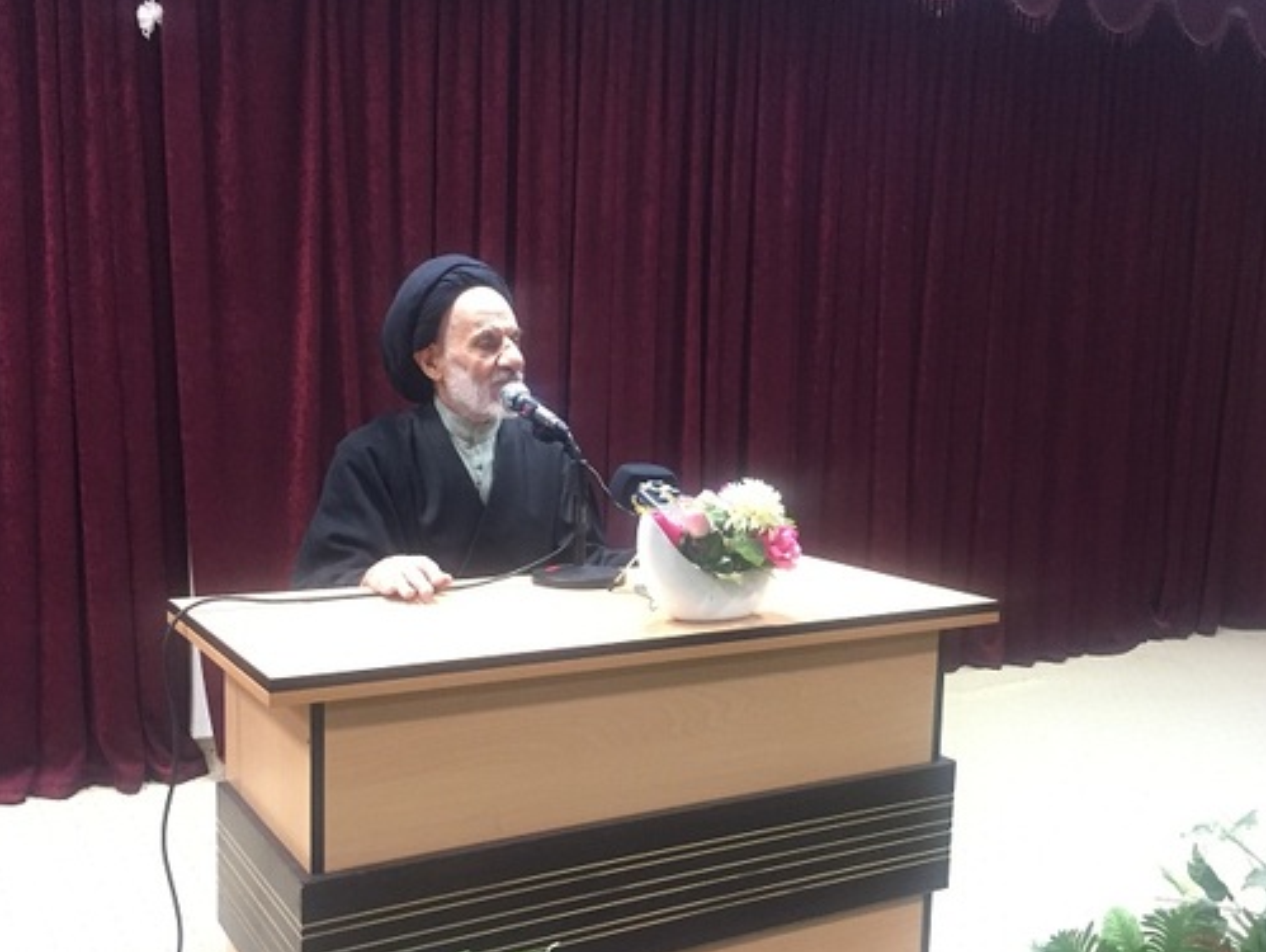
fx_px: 1318
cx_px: 657
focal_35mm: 36
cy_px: 542
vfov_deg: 39.6
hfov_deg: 51.3
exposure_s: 1/25
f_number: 2.2
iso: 250
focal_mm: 4.15
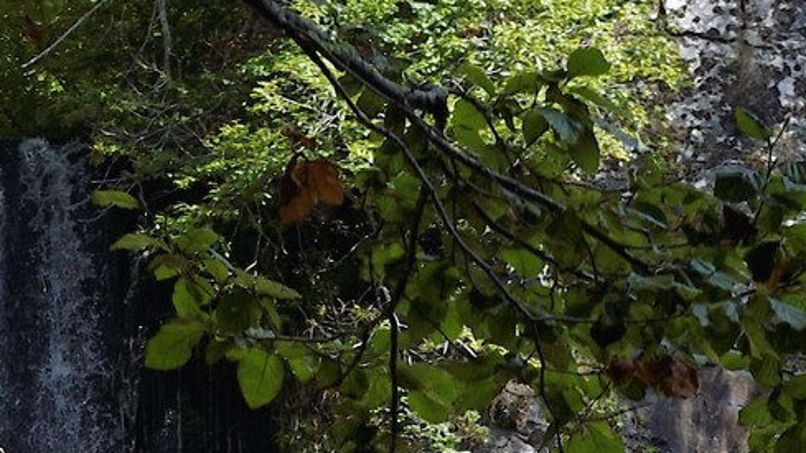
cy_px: 1434
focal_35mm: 216
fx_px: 4616
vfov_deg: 5.3
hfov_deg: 9.9
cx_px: 56
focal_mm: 42
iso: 200
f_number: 8
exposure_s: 1/400
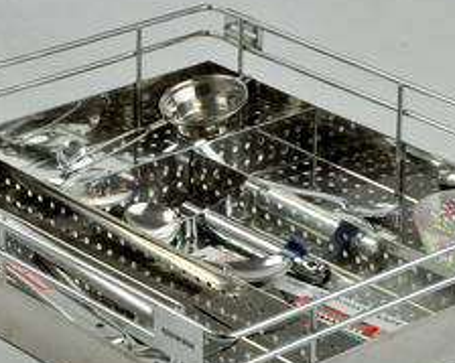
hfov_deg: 10.6
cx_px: 238
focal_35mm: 182
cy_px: 209
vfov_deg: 8.5
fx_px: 2450
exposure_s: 1/125
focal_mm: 58
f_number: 22
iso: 200
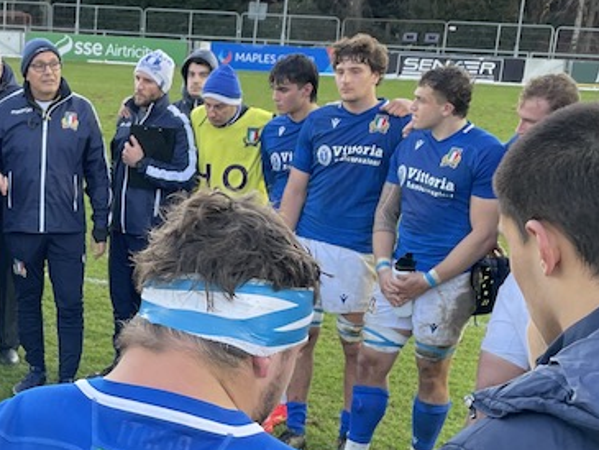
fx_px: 1264
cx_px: 77
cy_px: 353
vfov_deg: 20.0
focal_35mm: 73
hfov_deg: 25.9
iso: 80
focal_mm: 4.2
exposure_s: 1/100
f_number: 1.6
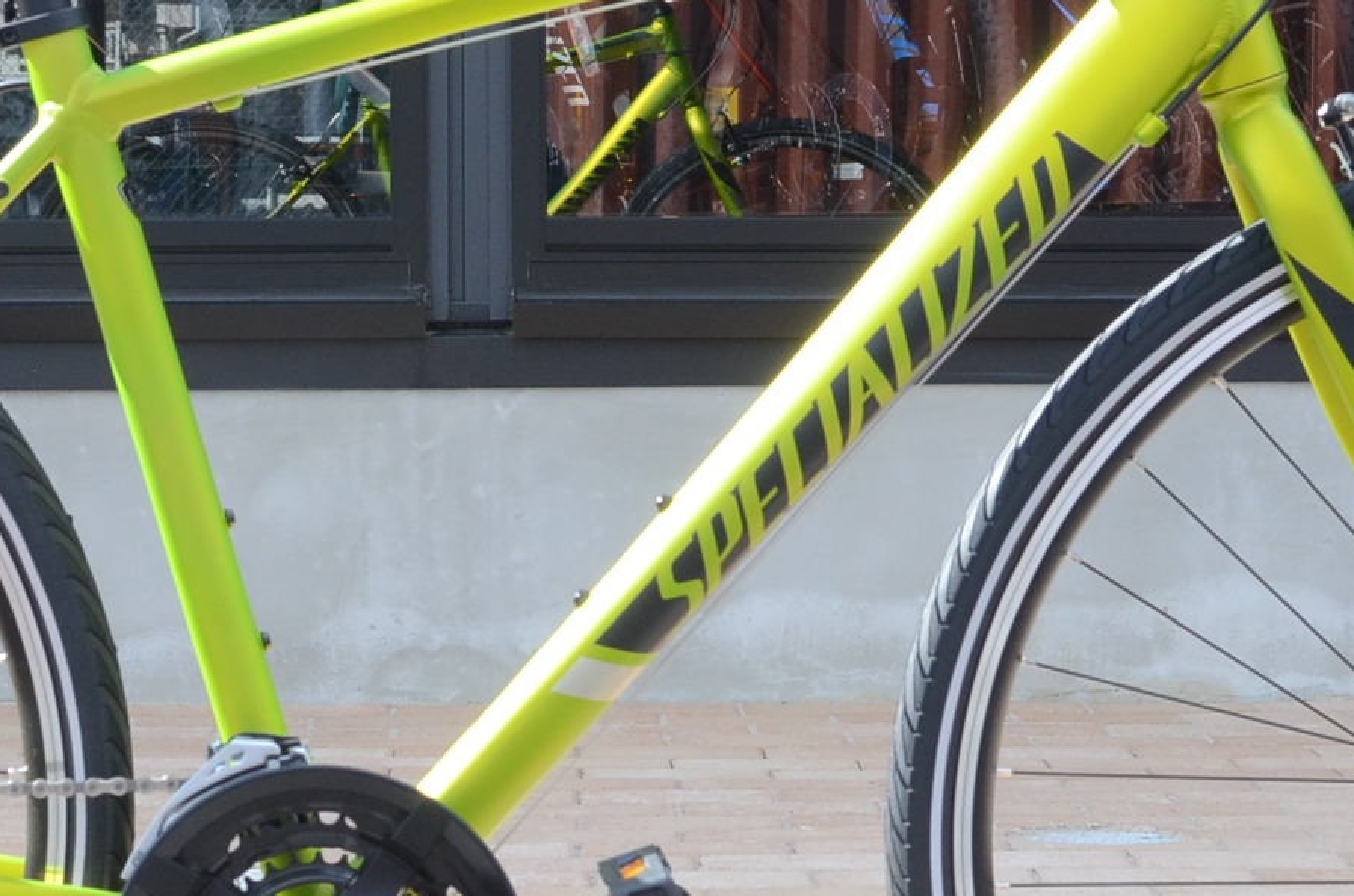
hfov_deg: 14.2
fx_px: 5418
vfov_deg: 9.5
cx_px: 479
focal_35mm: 144
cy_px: 505
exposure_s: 1/320
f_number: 9
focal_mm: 35
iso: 640
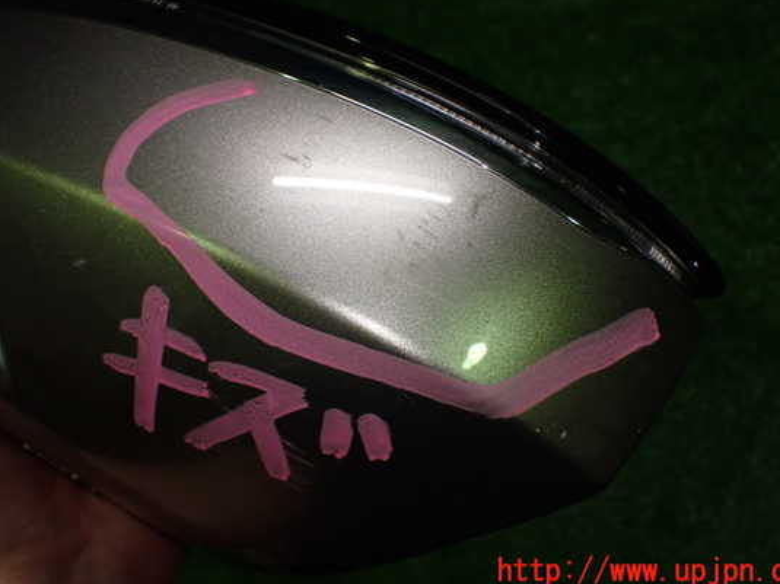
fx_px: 1036
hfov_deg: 41.2
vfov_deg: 31.5
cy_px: 262
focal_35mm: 46
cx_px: 389
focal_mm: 7.31
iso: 400
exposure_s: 1/160
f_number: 2.8
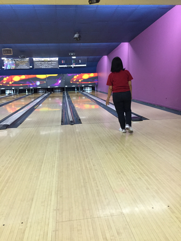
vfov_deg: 61.7
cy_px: 120
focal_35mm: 29
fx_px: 202
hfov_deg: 48.2
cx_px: 90
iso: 250
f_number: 2.2
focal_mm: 4.15
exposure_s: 1/30
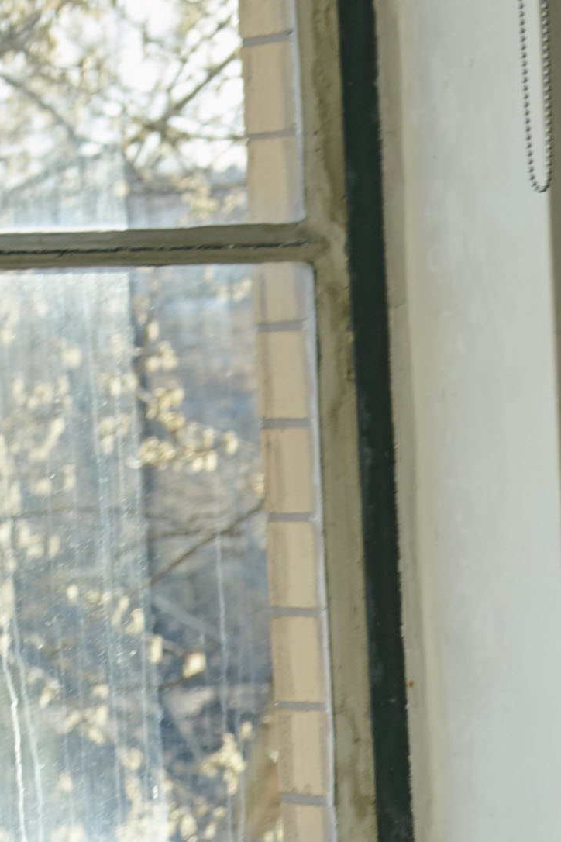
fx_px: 7643
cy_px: 2310
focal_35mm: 327
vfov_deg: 5.9
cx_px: 1109
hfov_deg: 4.2
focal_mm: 44
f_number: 5.6
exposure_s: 1/60
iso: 100
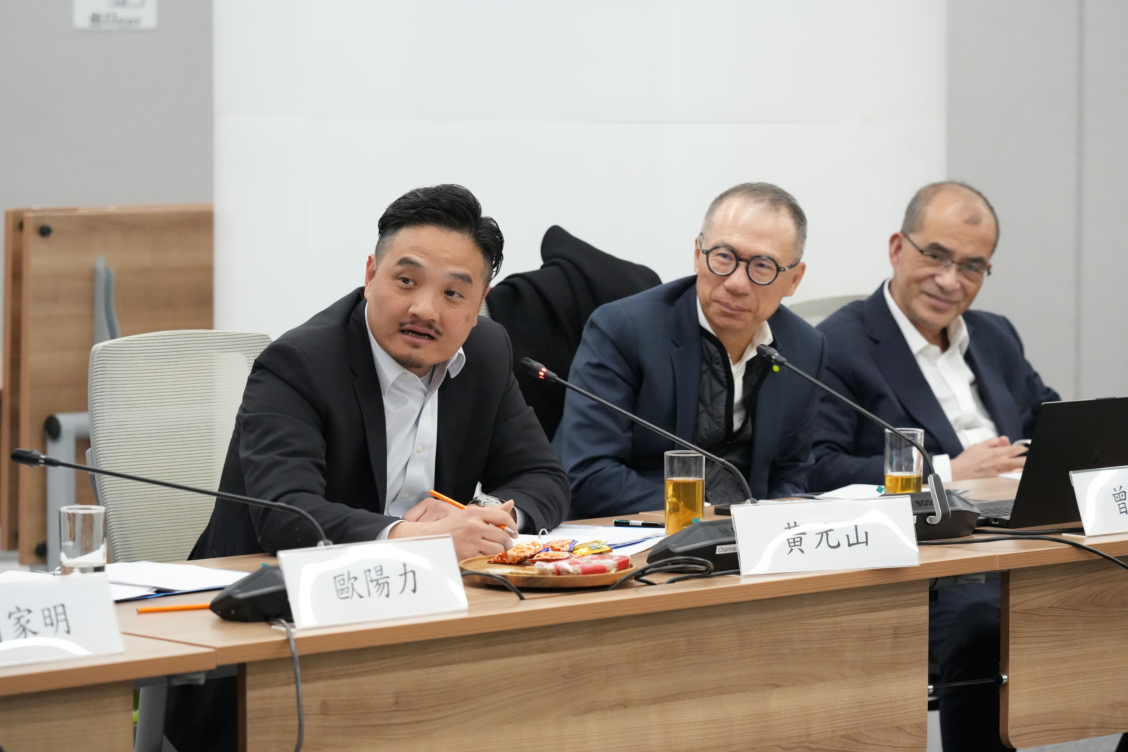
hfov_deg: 14.6
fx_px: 4418
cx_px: 564
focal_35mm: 141
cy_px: 376
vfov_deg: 9.7
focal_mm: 141
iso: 10000
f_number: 4.5
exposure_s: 1/200
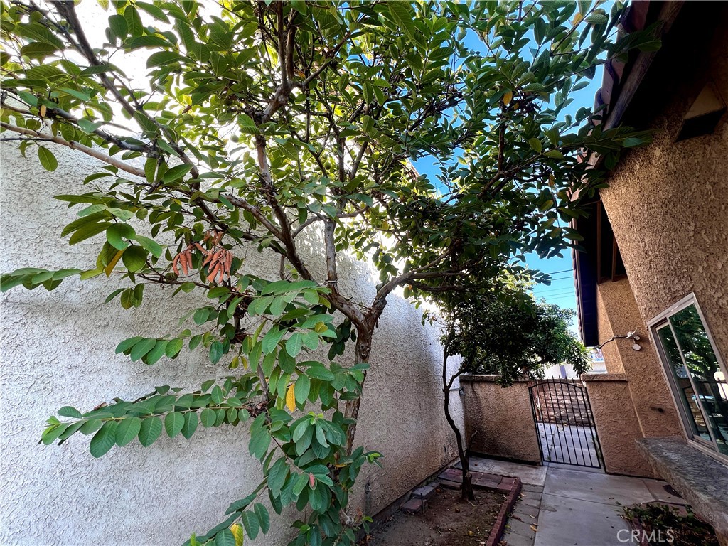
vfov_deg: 89.9
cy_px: 273
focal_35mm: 13
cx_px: 364
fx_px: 273
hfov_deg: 106.2
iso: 32
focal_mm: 1.57
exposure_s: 1/154
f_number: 1.8
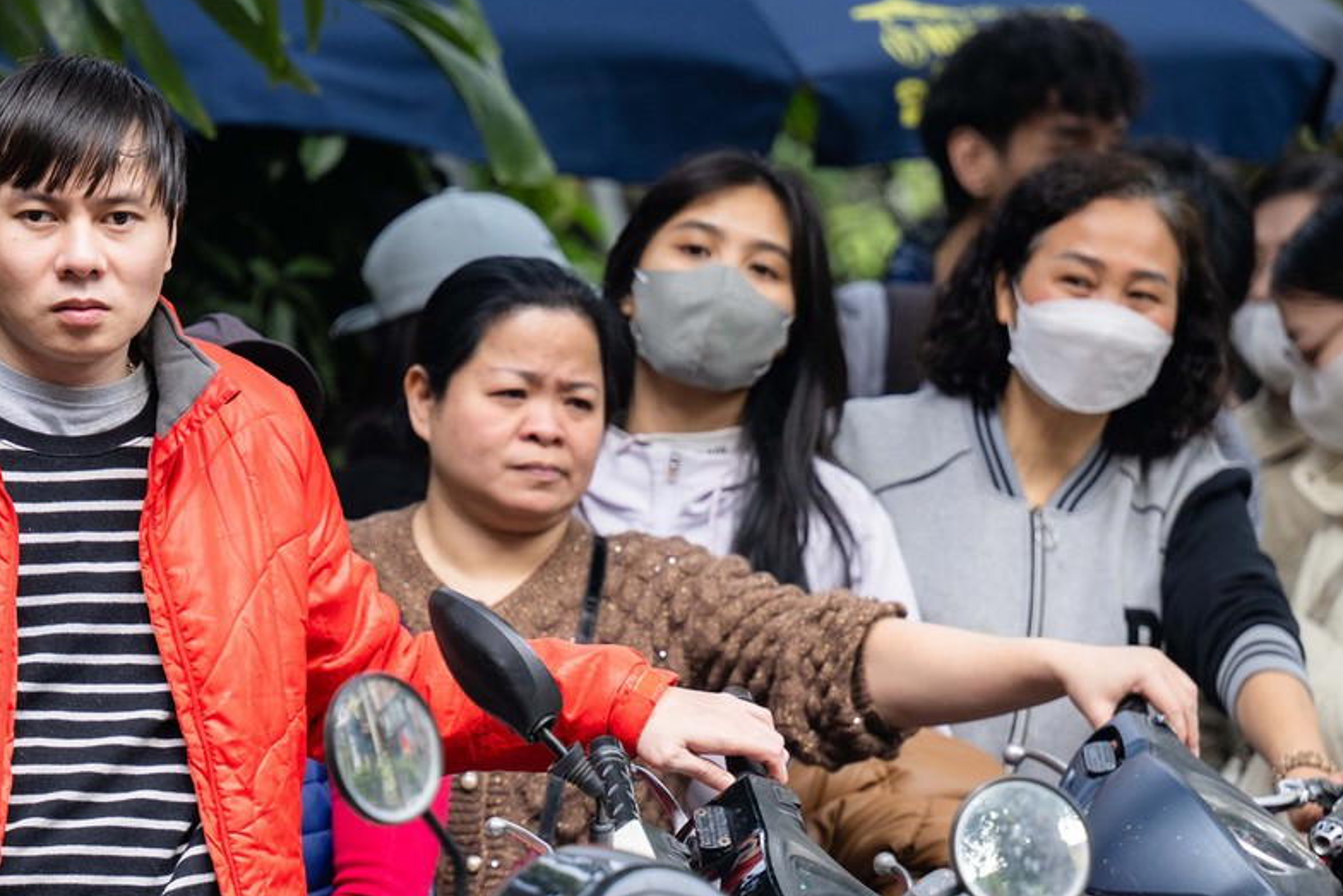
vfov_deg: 3.4
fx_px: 15222
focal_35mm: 408
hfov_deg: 5.0
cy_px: 588
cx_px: 67
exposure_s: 1/640
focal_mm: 160
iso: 250
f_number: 3.2
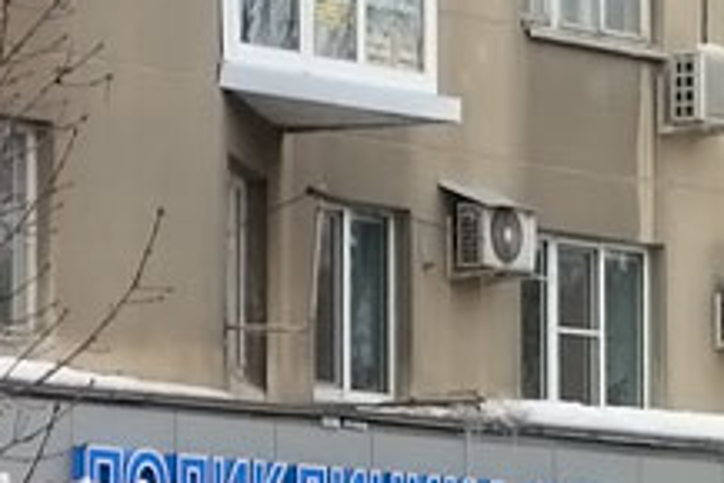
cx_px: 1558
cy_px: 410
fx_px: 6339
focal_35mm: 315
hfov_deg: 6.3
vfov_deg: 4.4
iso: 125
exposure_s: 1/125
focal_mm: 21.29
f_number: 3.5
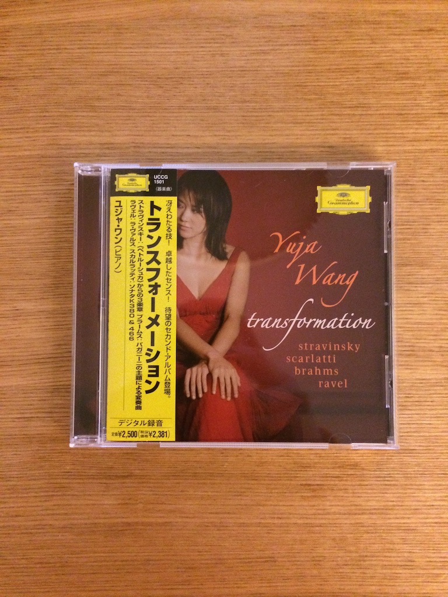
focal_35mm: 30
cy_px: 298
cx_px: 224
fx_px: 518
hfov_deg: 46.8
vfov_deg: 60.0
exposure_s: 1/17
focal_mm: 4.12
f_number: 2.2
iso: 640
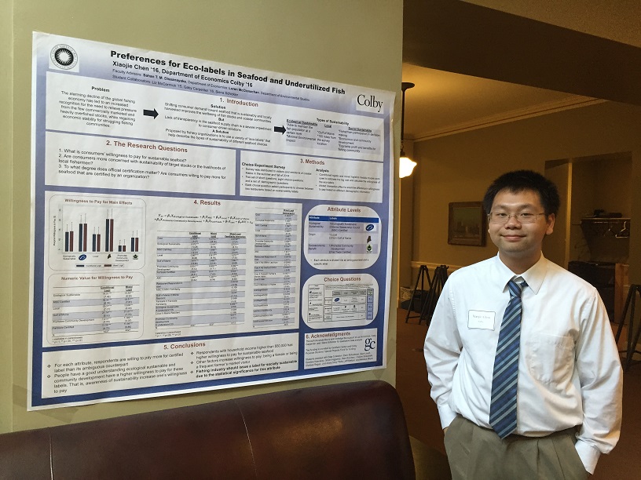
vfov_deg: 48.2
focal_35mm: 29
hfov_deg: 61.7
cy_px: 240
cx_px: 320
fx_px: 537
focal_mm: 4.15
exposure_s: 1/30
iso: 125
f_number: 2.2
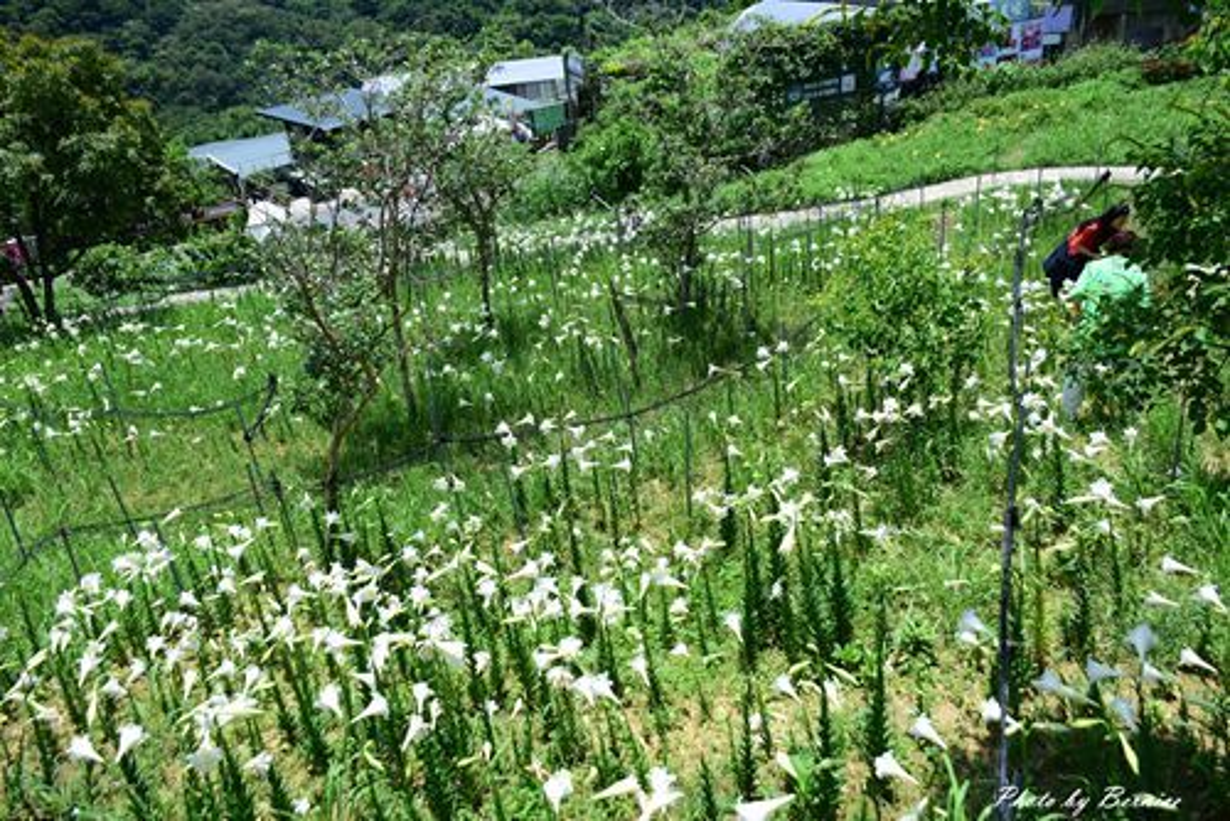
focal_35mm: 27
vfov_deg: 48.0
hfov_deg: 67.4
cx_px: 615
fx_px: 923
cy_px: 410
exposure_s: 1/500
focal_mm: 18
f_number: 5.6
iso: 100
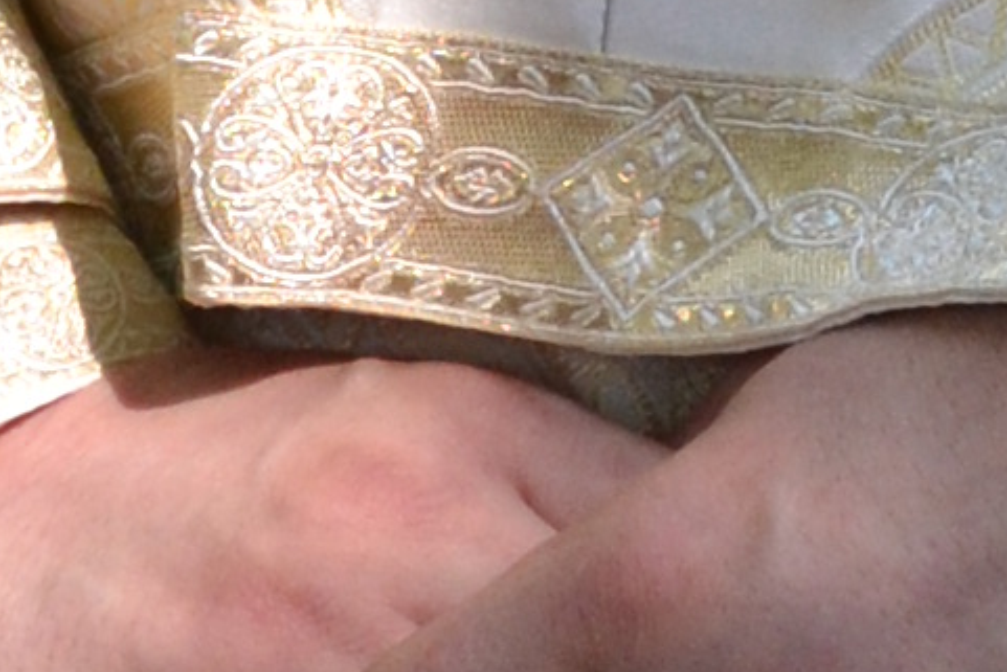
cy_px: -1597
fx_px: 44990
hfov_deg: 1.3
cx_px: 410
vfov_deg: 0.9
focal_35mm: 1608
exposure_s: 1/320
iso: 800
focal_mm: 112
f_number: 5.6
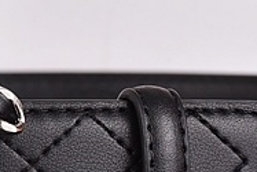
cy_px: 125
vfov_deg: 3.1
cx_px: -146
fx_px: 3208
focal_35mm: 449
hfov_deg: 4.6
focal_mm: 105
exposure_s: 1/125
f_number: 16
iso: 1100
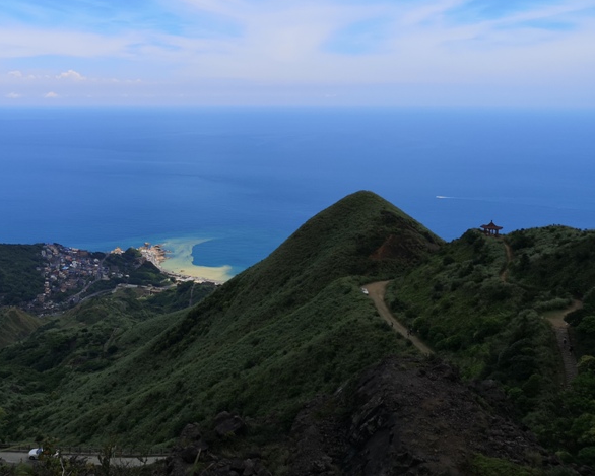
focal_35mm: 36
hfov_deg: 49.2
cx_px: 190
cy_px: 176
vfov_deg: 40.8
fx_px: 634
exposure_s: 1/2725
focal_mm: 3.95
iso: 50
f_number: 1.8
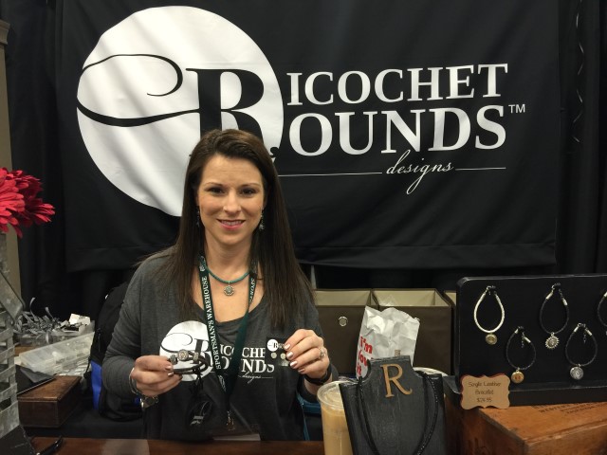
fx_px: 509
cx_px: 304
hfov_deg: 61.7
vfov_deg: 48.2
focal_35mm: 29
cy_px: 228
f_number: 2.2
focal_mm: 4.15
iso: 80
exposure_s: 1/15
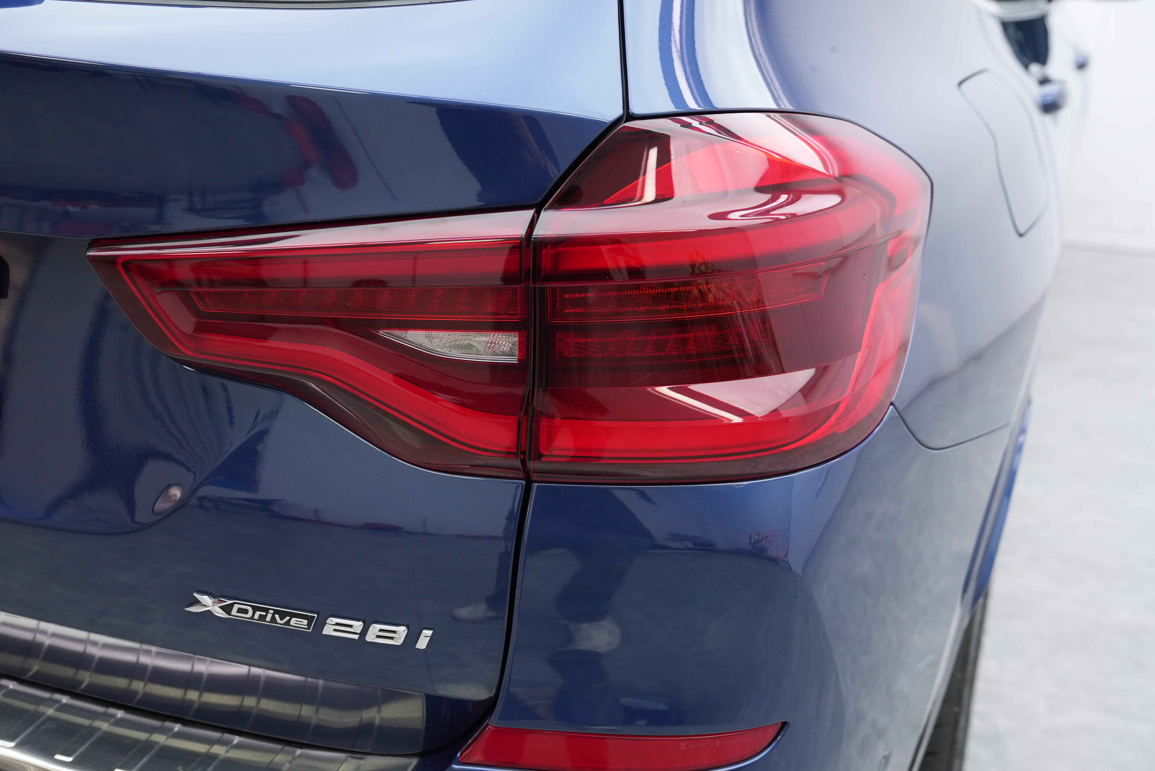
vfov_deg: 36.9
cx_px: 578
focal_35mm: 36
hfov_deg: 53.1
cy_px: 386
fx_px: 1156
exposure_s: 1/160
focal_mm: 36
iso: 1250
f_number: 4
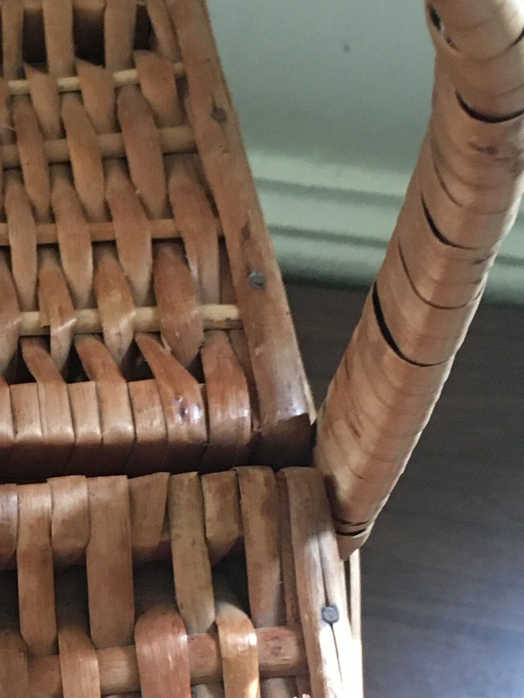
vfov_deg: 21.9
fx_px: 1776
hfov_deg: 15.8
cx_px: -187
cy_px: 594
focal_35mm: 88
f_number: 2.2
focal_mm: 4.15
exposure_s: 1/20
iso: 200
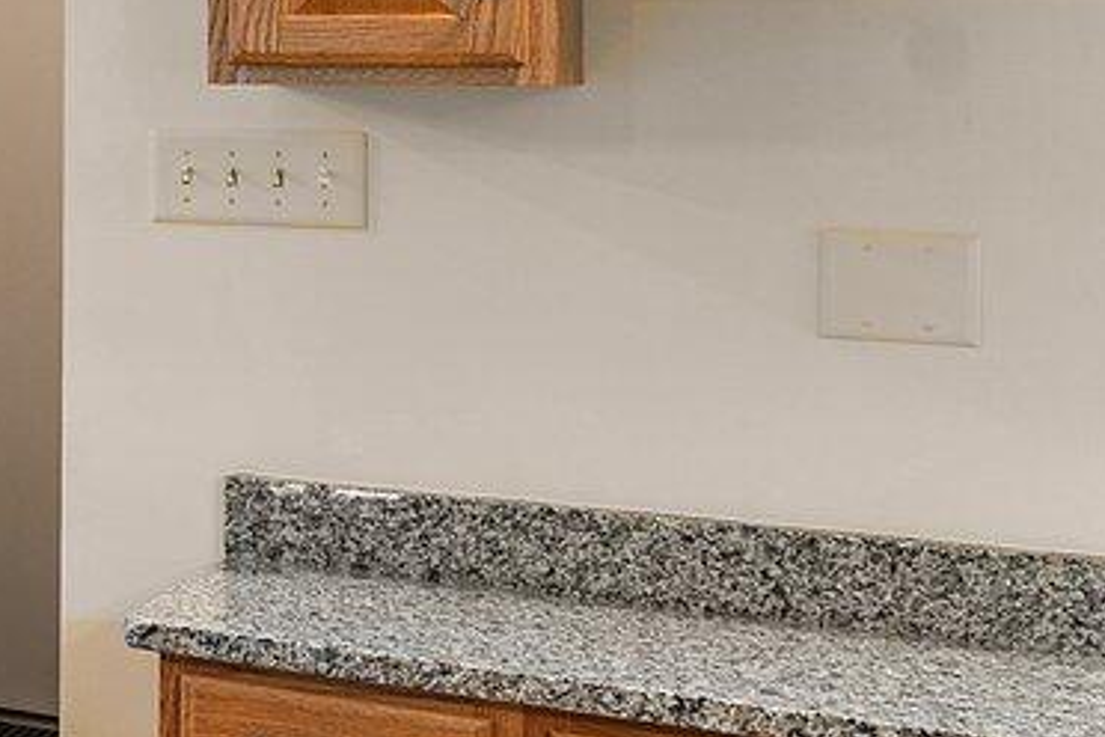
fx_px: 2515
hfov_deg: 13.7
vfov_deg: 16.4
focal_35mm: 82
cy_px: 61
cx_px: -1776
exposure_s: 1/1.67
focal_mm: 14.9
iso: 400
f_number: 8
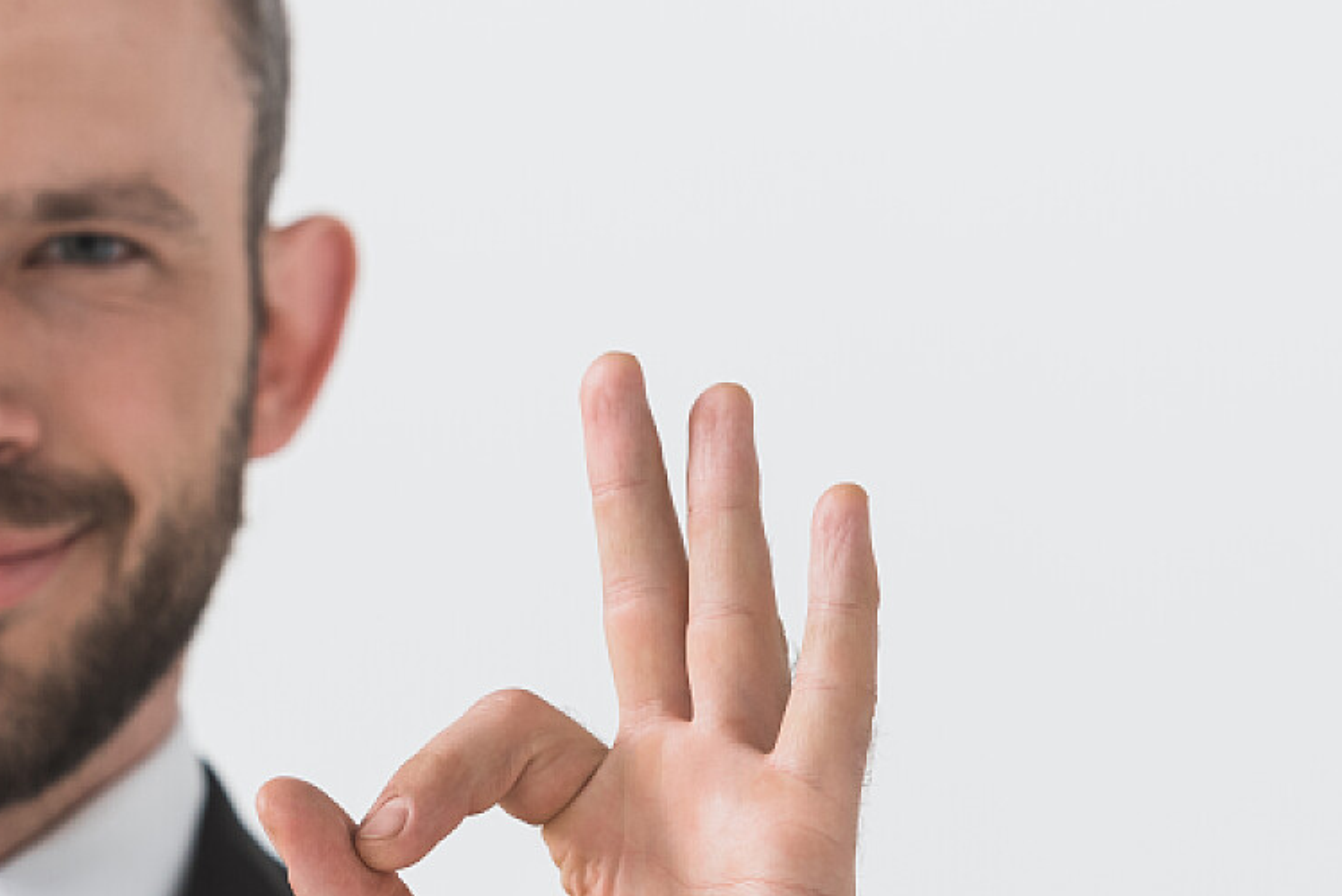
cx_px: -226
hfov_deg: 5.2
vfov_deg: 3.5
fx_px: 14838
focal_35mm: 398
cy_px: 741
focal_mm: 155
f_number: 4
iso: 250
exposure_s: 1/200
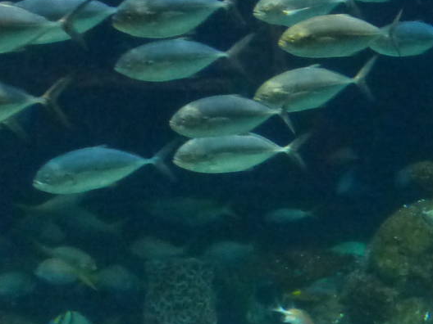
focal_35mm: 106
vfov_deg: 14.0
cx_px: 406
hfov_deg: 18.2
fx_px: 1326
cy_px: 158
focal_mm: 6.18
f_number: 3.4
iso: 1600
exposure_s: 1/60
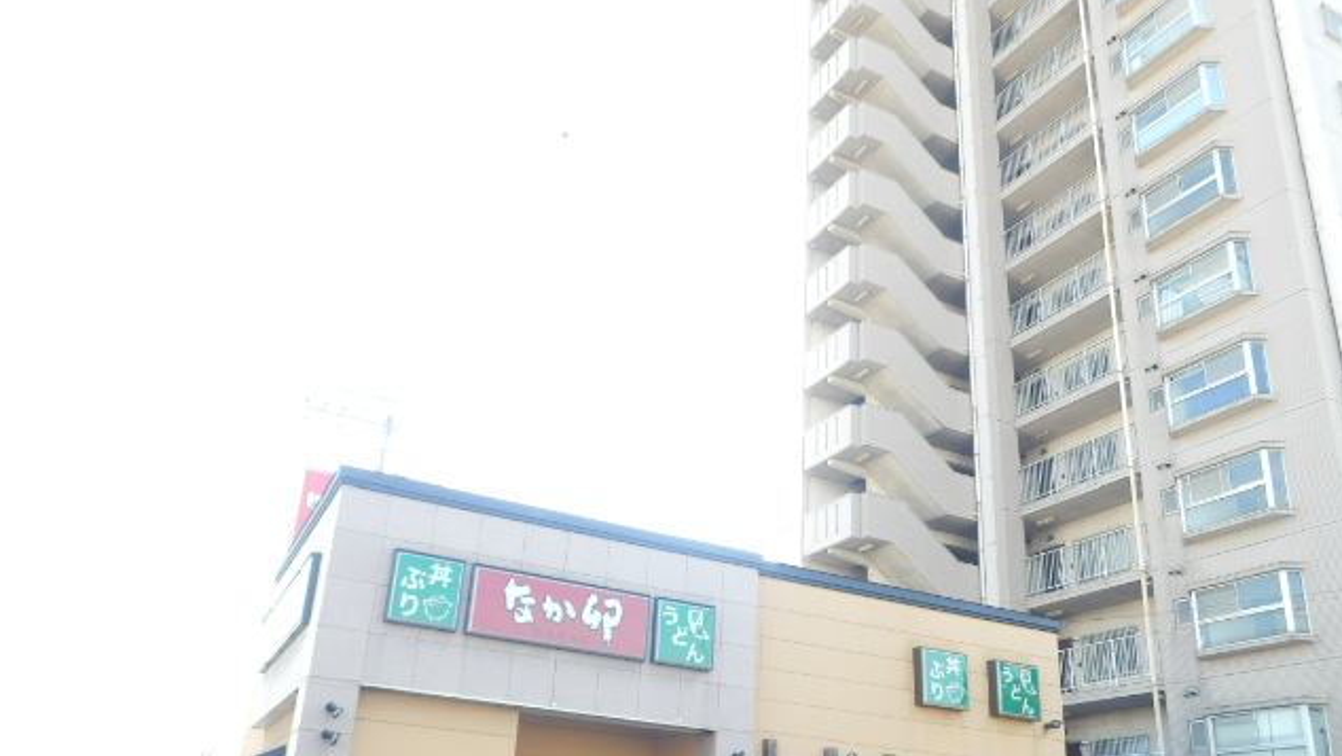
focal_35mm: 33
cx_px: 675
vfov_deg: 35.4
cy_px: 487
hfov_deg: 59.5
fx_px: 1175
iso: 80
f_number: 3.5
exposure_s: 1/80
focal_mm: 5.3
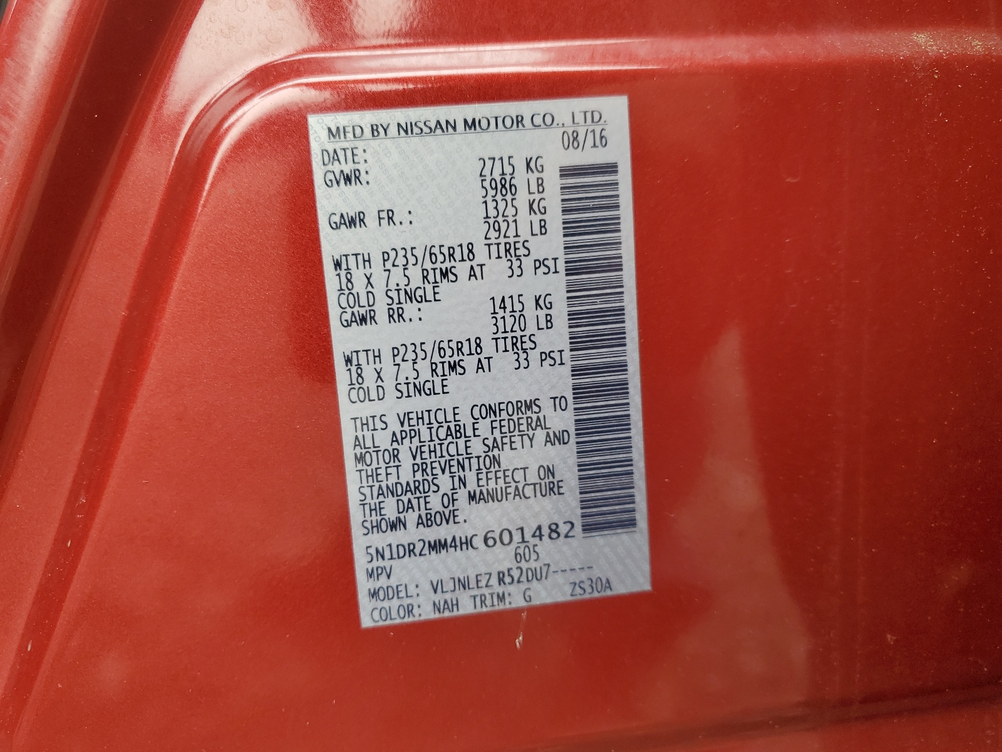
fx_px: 753
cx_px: 501
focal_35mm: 26
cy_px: 376
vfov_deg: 53.1
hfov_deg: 67.3
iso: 50
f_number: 1.5
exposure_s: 1/139
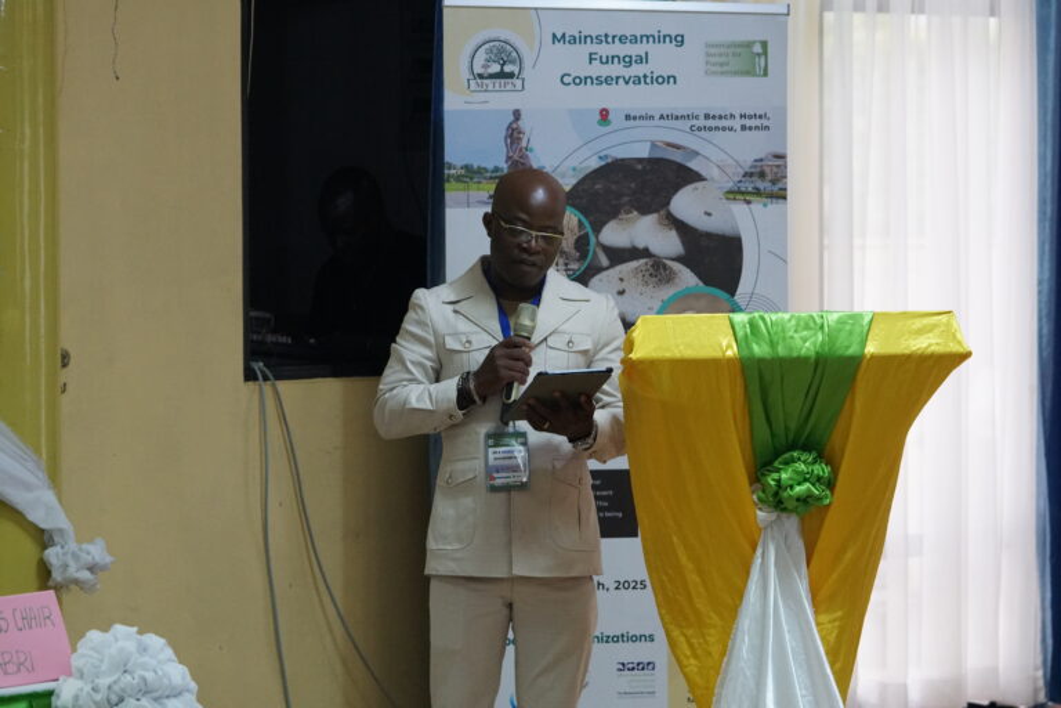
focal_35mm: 135
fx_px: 3978
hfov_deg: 15.2
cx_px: 530
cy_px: 354
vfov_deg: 10.2
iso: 3200
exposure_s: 1/160
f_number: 4
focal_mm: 90
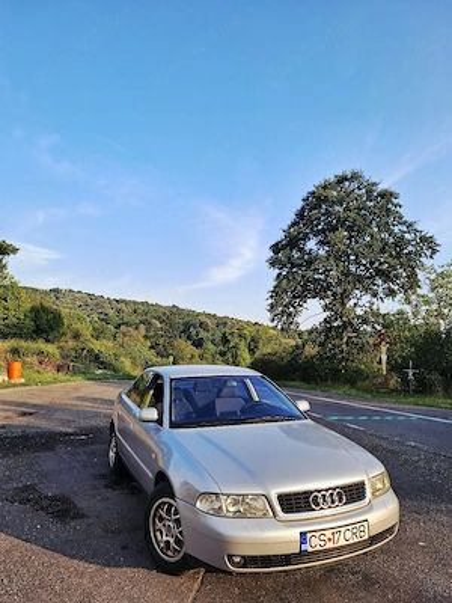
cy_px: 302
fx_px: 400
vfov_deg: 73.9
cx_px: 226
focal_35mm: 23
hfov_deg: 58.9
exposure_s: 1/667
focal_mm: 5.54
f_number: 1.8
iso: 50
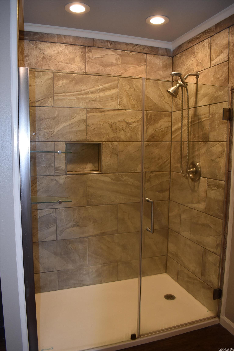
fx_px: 263
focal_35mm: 27
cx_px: 117
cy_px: 176
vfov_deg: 67.4
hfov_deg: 47.9
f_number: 4.5
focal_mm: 18
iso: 800
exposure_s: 1/80
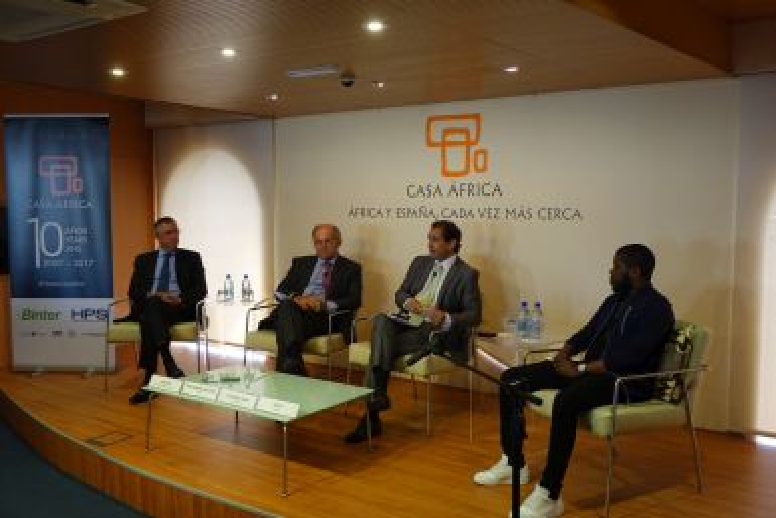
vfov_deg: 38.9
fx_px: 733
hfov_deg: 55.8
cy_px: 259
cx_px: 388
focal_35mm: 34
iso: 500
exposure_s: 1/40
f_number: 2.8
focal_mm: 12.56
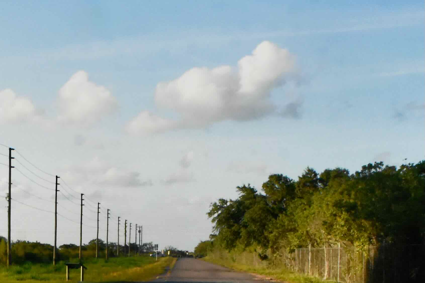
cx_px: 212
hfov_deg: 67.4
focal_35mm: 27
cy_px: 142
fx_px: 319
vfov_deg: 47.9
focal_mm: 18
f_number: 14
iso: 5000
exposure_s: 1/800
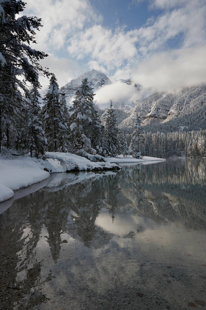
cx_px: 103
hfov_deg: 53.1
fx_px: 206
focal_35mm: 24
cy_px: 155
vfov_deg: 73.7
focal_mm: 16
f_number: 9
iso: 100
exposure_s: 1/250
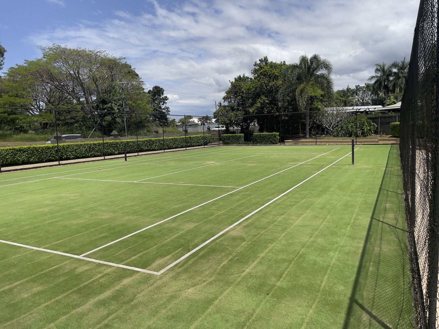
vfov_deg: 53.1
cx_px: 220
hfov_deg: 67.3
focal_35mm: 26
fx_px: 330
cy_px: 164
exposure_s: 1/5291
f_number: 1.6
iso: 32
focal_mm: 4.2
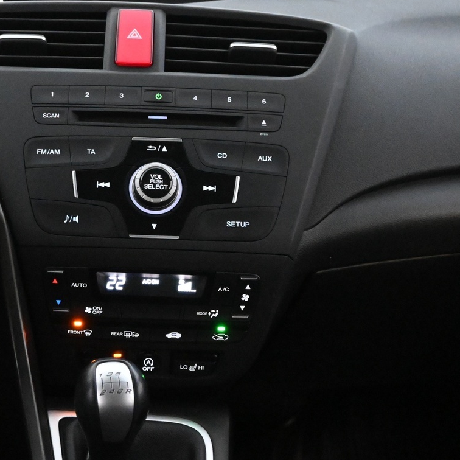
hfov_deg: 21.1
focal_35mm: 82
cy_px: 203
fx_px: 1233
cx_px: 154
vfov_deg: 21.1
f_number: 4.8
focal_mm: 30
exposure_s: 1/50
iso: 10000
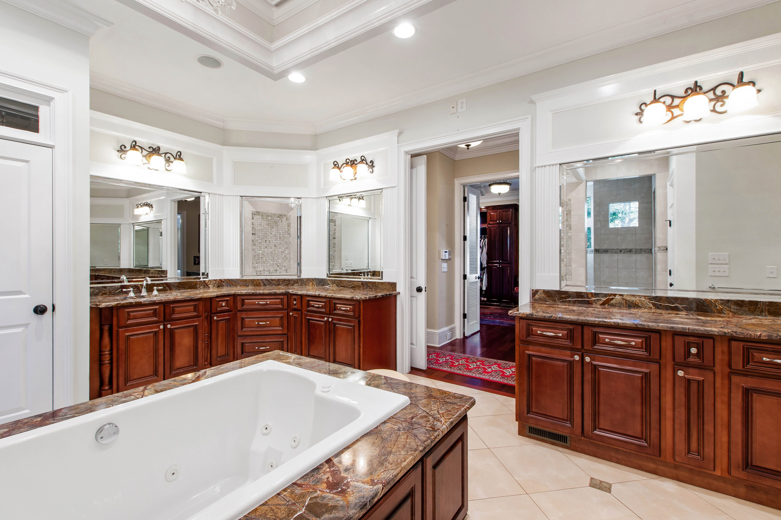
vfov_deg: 77.3
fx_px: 325
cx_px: 390
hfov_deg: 100.4
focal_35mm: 15
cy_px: 260
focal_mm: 10
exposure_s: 1/2
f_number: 8
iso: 100
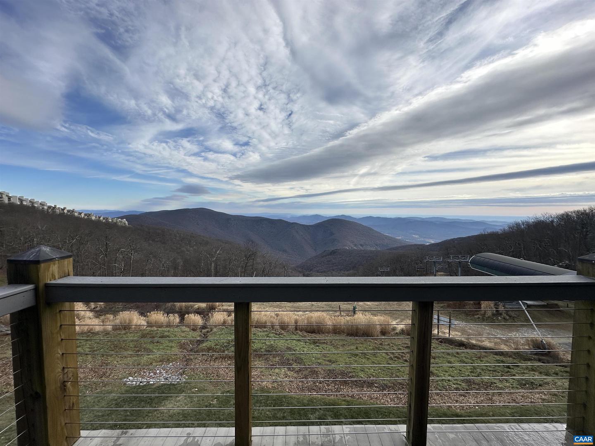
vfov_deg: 85.7
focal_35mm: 14
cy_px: 223
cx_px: 298
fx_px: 241
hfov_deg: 102.1
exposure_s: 1/2132
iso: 40
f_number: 2.2
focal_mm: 2.22
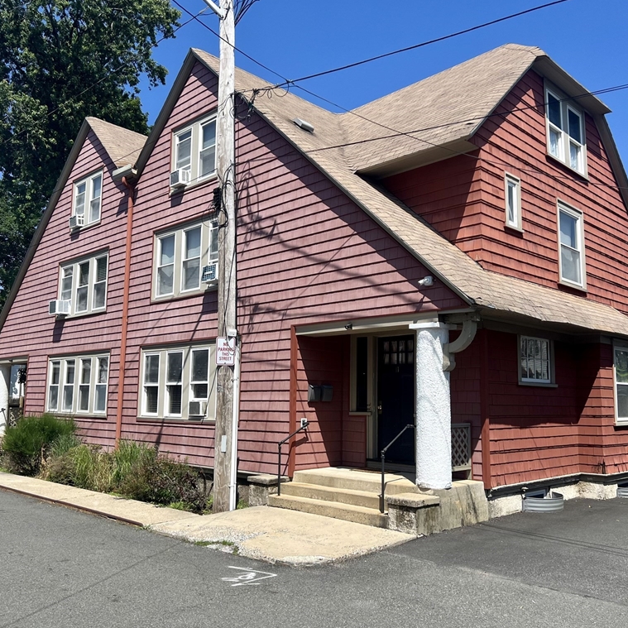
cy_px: 316
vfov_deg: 52.5
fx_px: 636
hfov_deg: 52.5
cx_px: 324
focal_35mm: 31
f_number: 1.5
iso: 50
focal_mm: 5.7
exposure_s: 1/4630
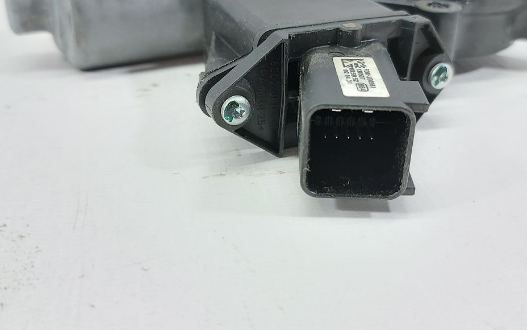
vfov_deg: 33.4
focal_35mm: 38
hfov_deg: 51.5
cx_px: 284
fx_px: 546
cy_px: 123
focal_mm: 5.23
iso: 160
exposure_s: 1/50
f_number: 1.8
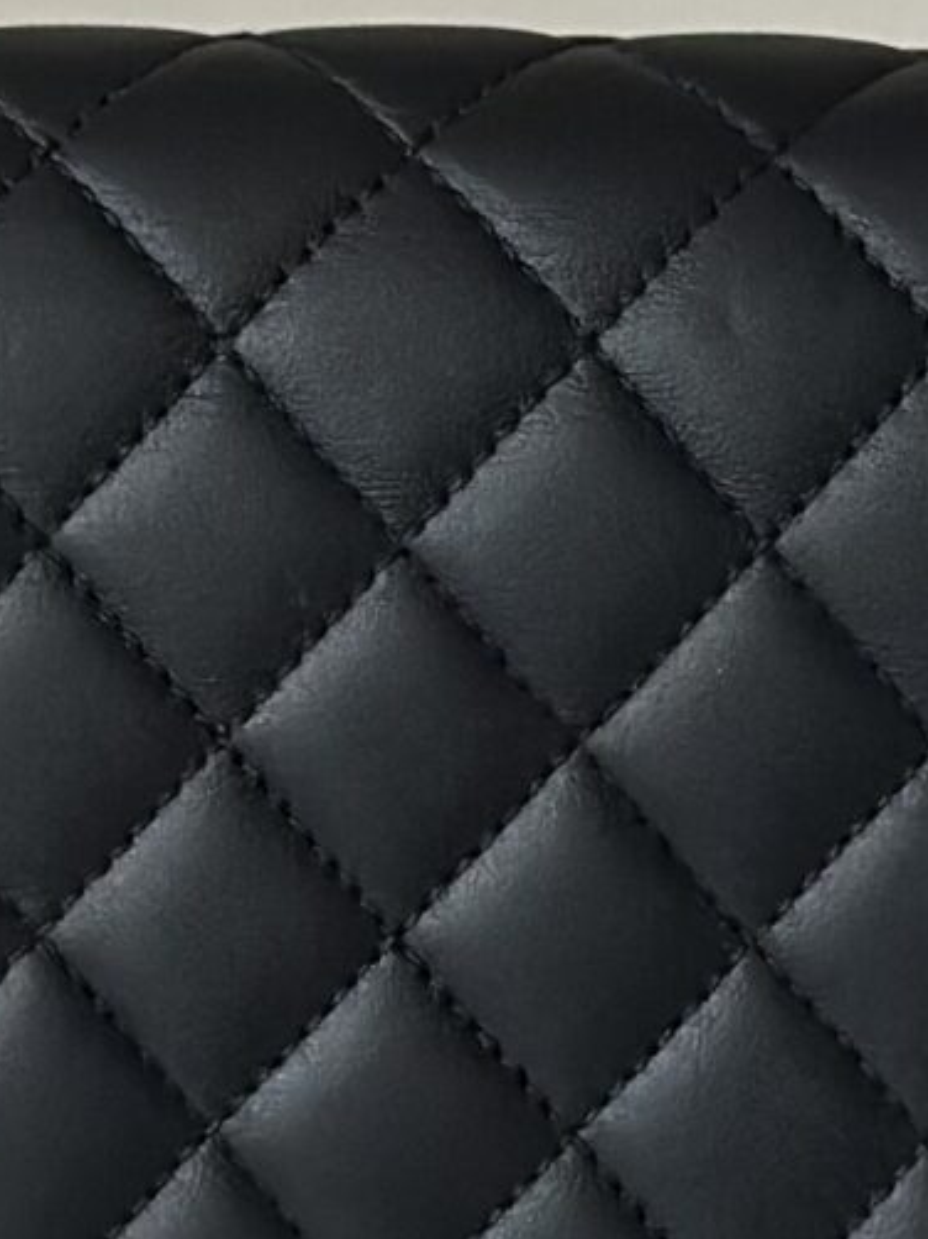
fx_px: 8765
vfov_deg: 8.1
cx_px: 360
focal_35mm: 245
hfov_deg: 6.1
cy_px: 926
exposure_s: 1/60
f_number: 1.78
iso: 250
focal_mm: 6.86
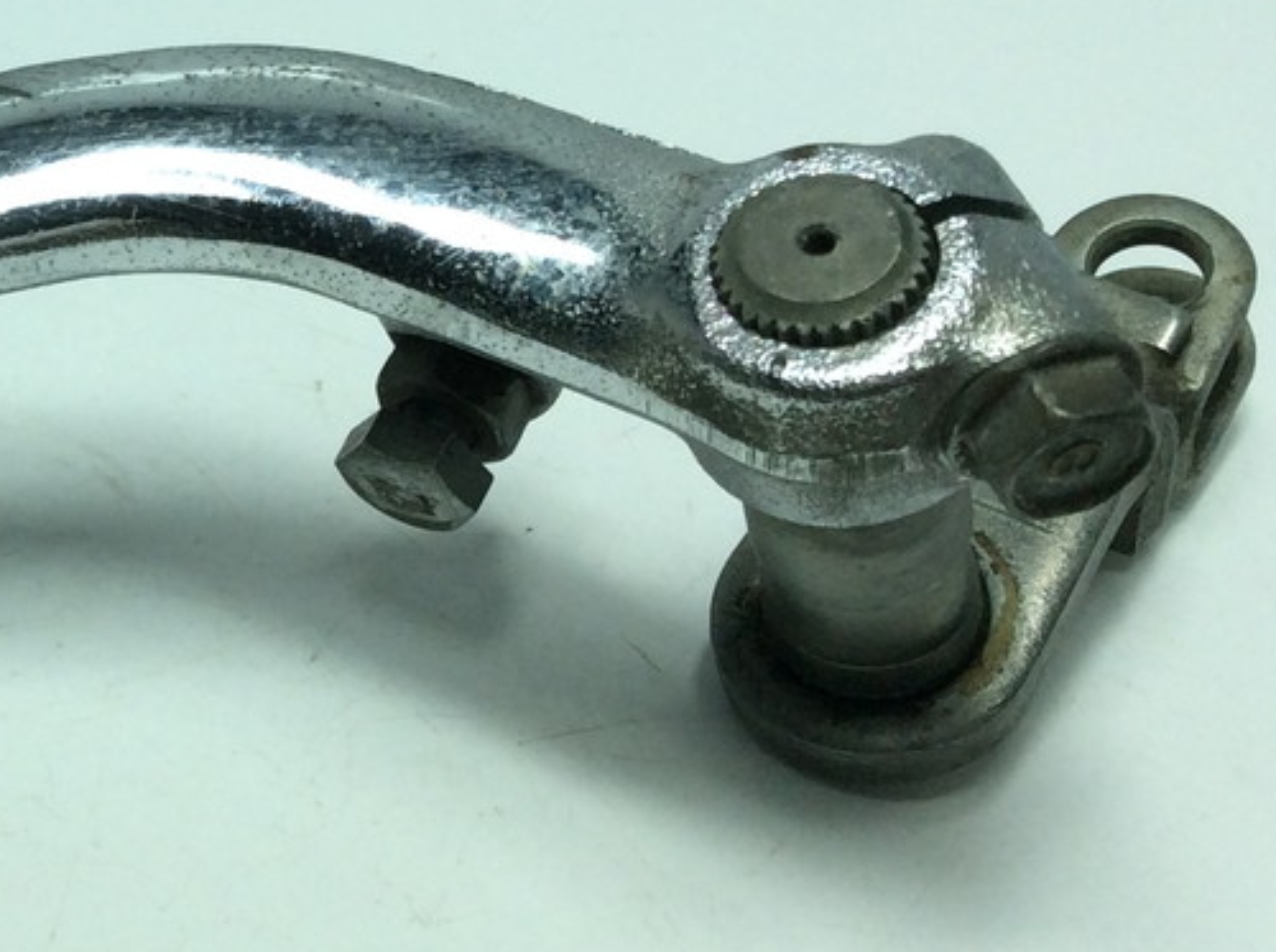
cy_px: 265
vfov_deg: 17.8
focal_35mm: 82
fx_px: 3017
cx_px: -299
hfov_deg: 21.9
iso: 32
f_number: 2.4
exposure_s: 1/608
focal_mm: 3.3
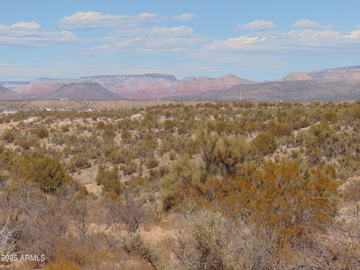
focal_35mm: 133
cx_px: 180
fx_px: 1383
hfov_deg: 14.8
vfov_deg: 11.1
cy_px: 135
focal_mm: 23.9
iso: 80
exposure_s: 1/250
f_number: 10.3
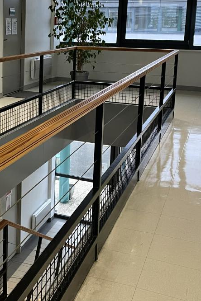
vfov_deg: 37.6
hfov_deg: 25.0
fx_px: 435
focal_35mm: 52
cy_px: 89
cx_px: 10
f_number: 1.6
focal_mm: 4.2
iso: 125
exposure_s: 1/50
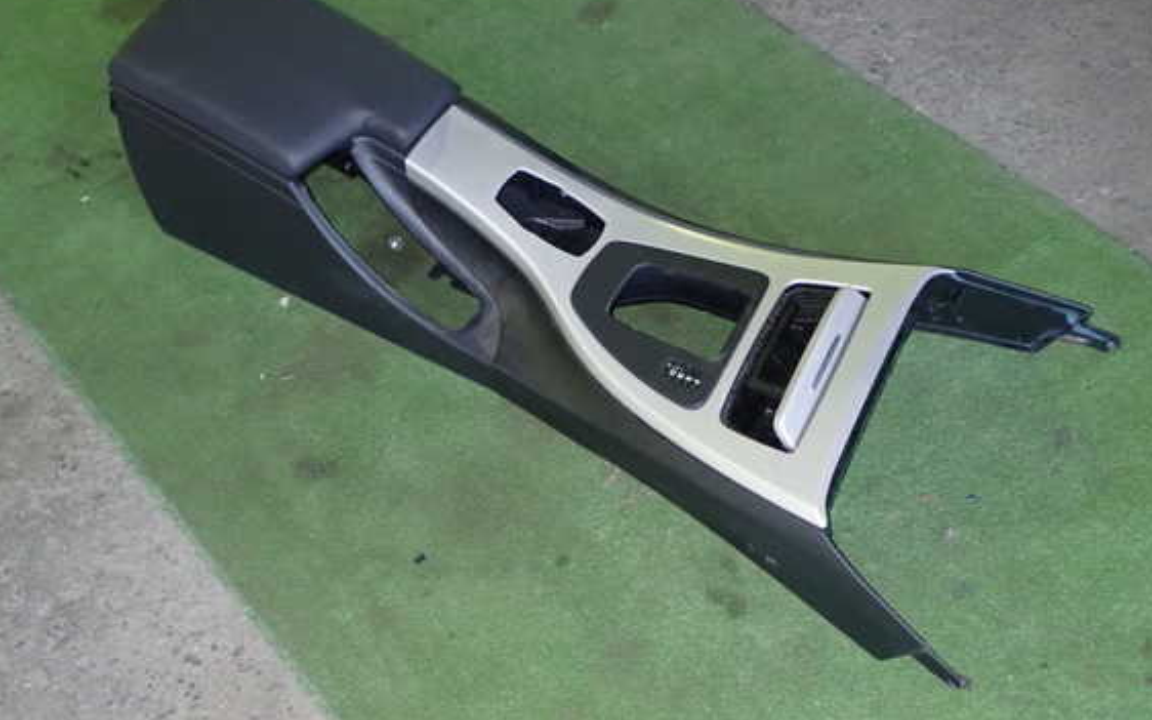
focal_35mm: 43
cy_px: 332
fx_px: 1350
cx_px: 564
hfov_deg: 46.2
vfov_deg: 29.8
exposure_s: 1/40
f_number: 2.7
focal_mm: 6.83
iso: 800
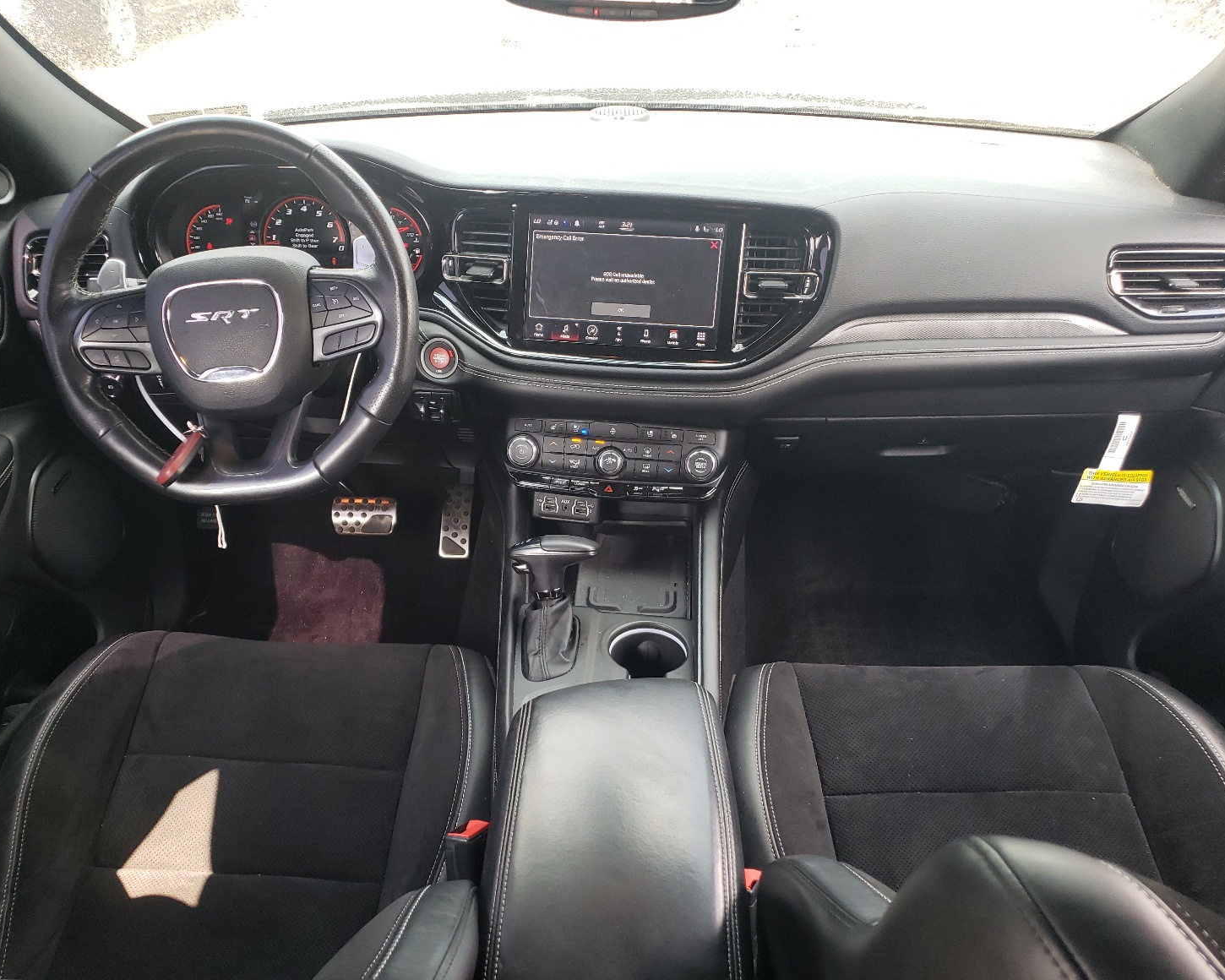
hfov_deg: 62.1
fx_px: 1015
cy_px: 500
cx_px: 569
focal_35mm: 28
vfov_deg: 51.5
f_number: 1.5
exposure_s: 1/100
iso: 73
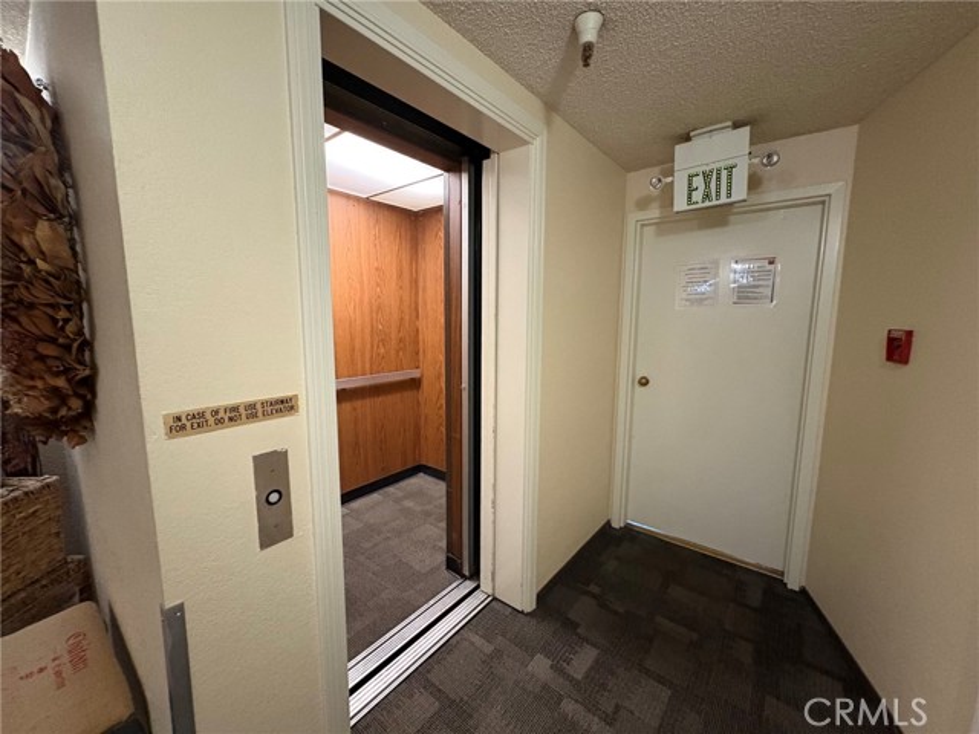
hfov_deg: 102.1
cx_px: 490
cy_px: 367
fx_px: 396
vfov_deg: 85.7
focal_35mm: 14
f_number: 2.2
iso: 800
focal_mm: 2.22
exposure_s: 1/40
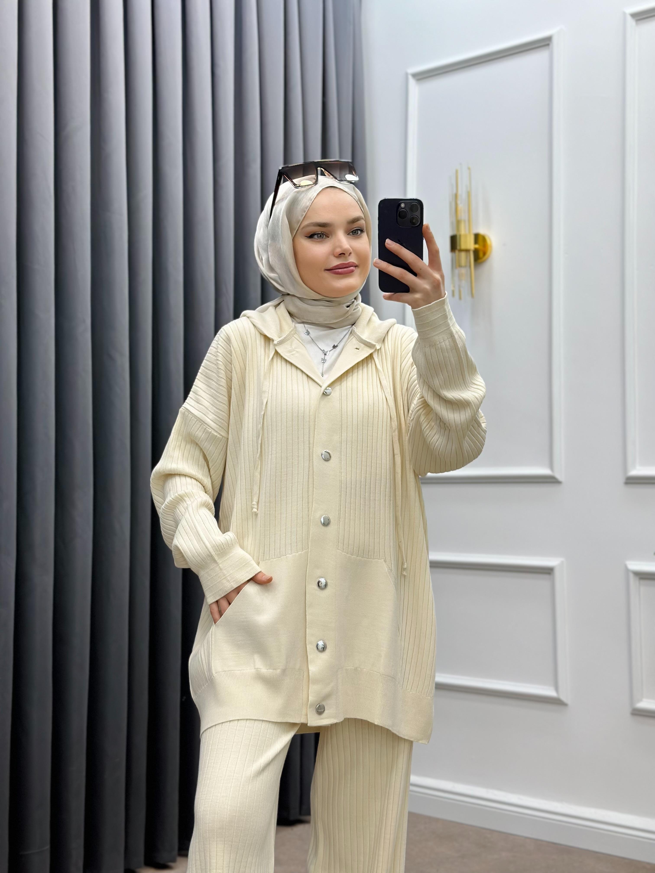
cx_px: 328
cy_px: 436
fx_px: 1211
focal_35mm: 48
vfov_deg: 39.7
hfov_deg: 30.3
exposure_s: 1/347
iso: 80
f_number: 1.78
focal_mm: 6.86
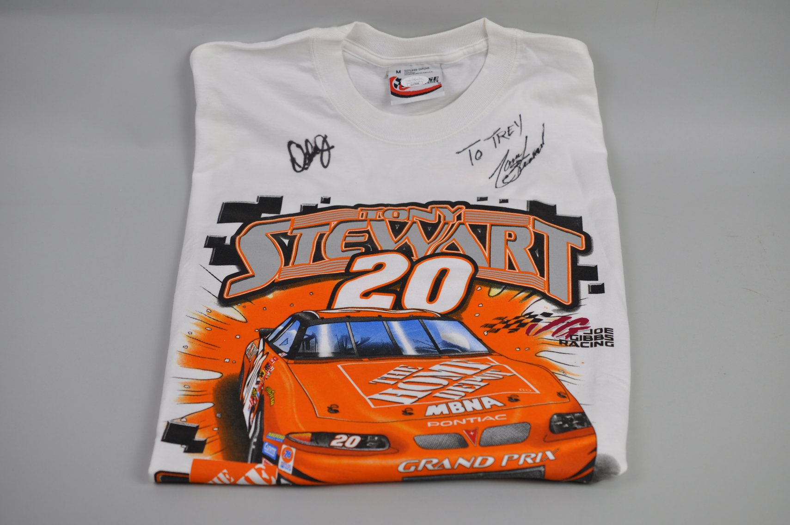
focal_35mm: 60
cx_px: 395
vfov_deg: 22.6
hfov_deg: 33.4
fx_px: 1315
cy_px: 262
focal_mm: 40
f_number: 4.5
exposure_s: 1/80
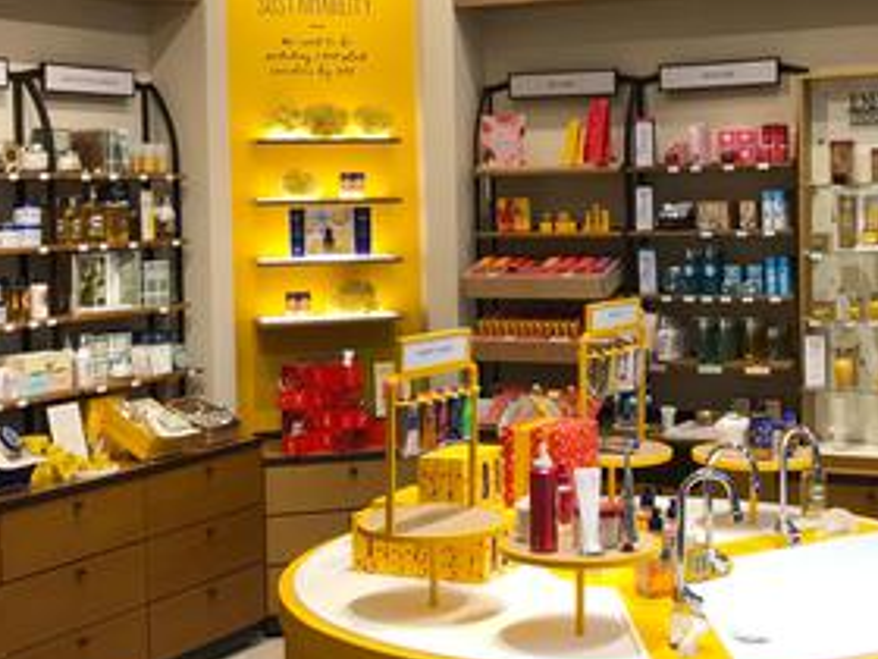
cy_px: 273
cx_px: 550
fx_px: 1573
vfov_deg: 23.6
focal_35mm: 62
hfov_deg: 31.1
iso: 40
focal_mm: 3.99
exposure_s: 1/120
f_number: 1.8
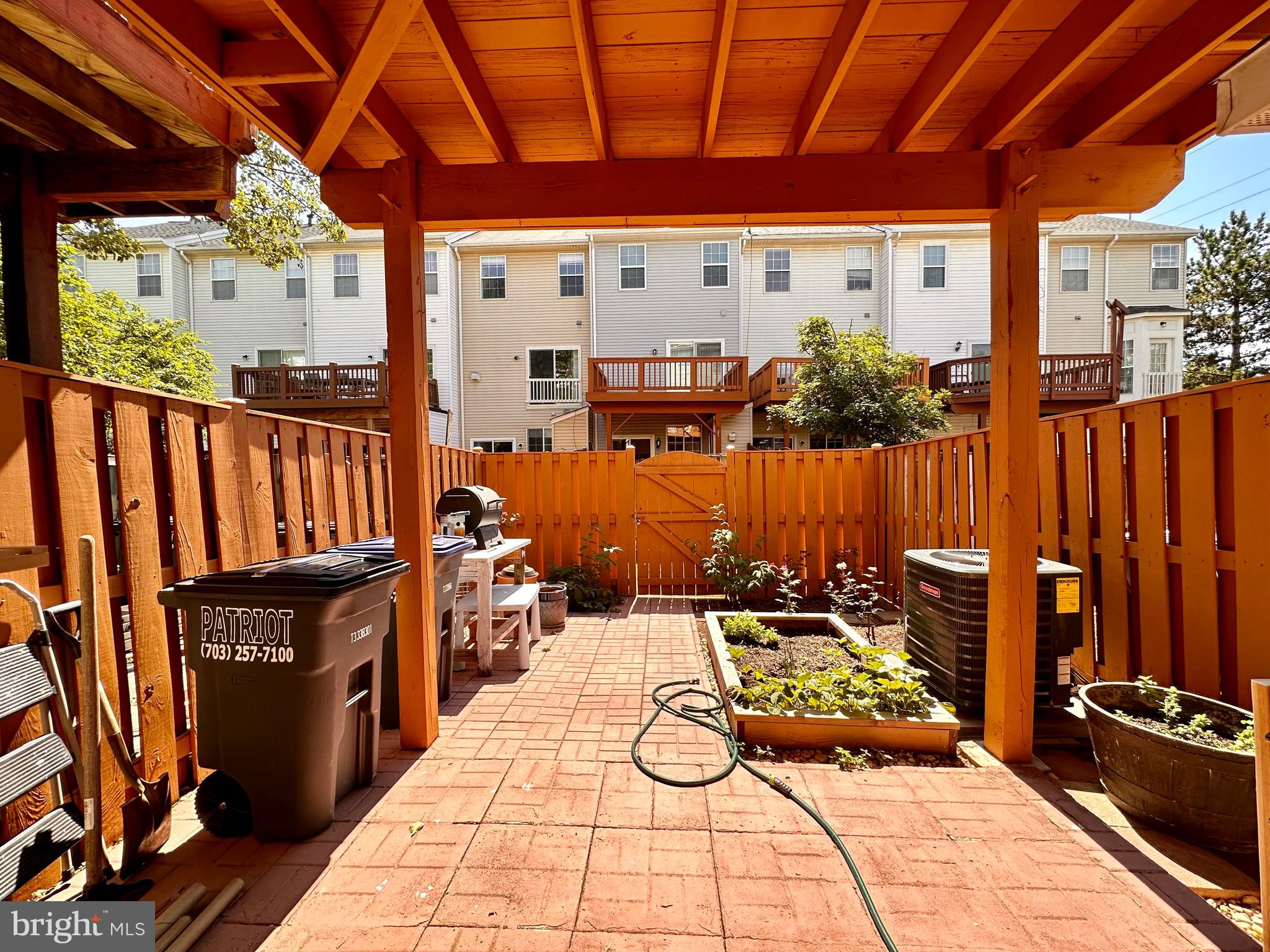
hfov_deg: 102.1
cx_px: 635
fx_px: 514
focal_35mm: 14
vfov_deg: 85.7
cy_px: 476
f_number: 2.2
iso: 40
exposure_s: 1/535
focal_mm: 2.22
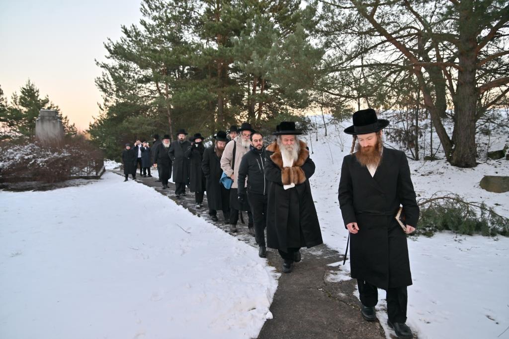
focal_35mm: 24
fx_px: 339
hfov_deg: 73.7
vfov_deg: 53.1
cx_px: 254
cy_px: 170
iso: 320
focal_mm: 24
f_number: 4
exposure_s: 1/200
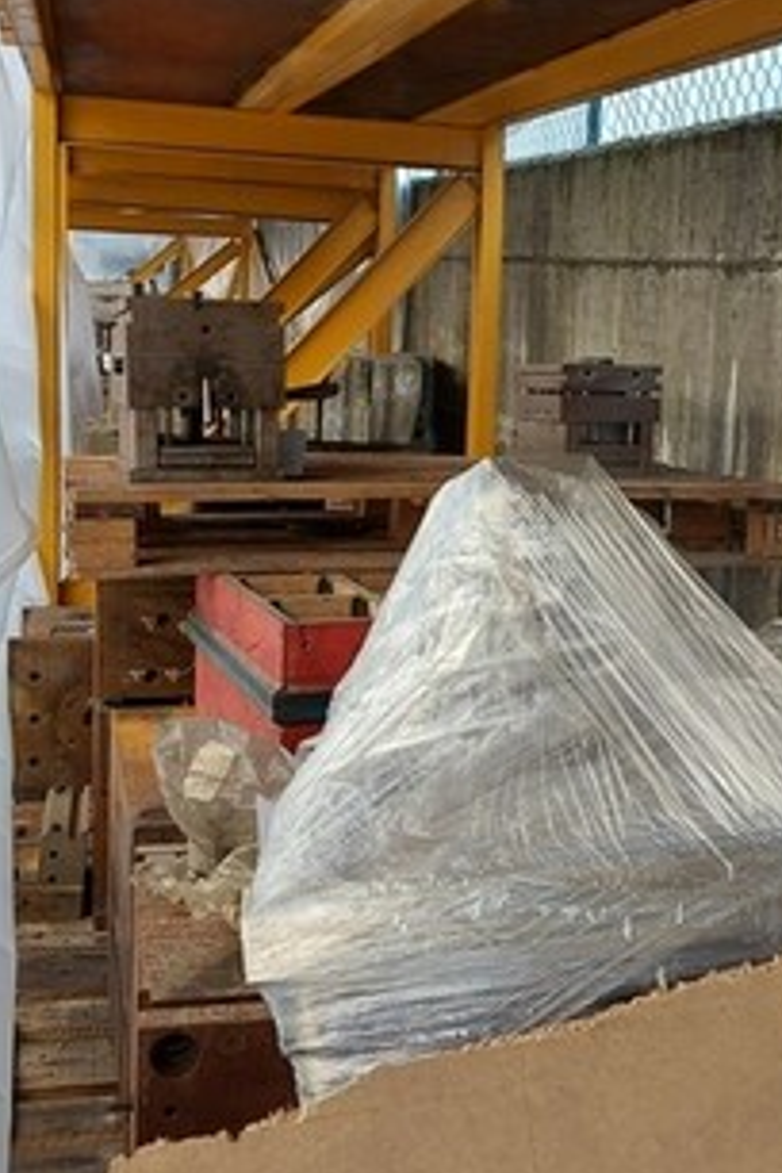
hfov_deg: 27.2
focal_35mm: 49
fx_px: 1596
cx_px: 579
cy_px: 533
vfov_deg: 40.3
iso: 32
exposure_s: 1/100
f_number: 1.8
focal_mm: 5.23
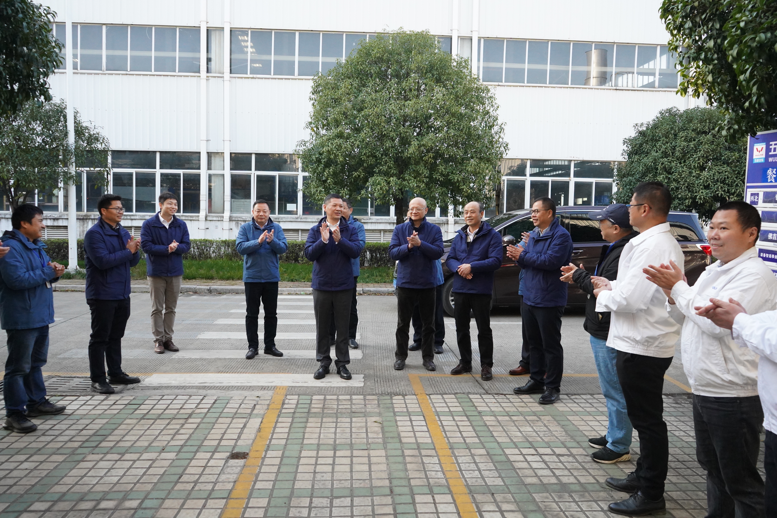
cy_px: 259
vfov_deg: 46.4
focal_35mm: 28
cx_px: 388
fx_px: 604
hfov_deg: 65.5
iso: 6400
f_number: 5.6
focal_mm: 28
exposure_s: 1/2500
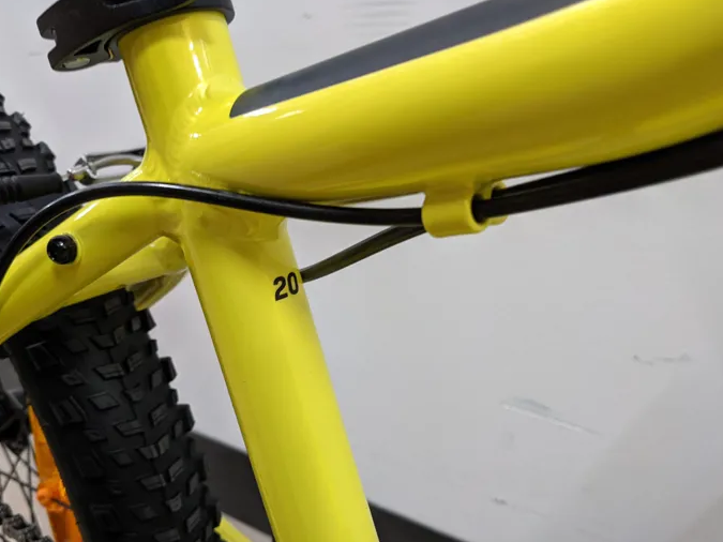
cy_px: 316
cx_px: 322
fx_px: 668
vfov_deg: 44.0
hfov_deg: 56.7
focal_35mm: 32
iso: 405
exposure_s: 1/49.9
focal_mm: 4.38
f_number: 1.73
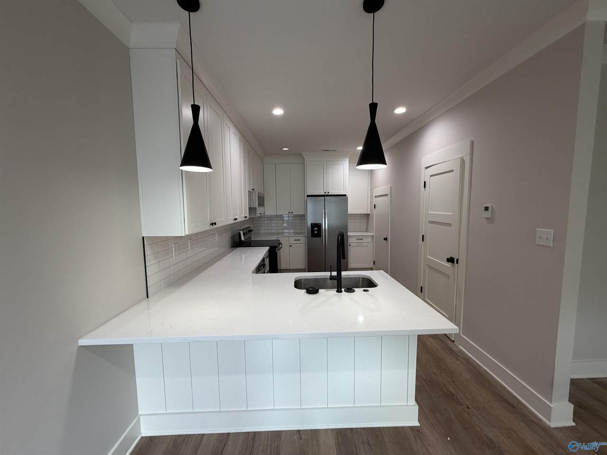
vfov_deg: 85.7
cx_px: 304
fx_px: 245
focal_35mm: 14
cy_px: 228
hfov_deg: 102.1
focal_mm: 2.22
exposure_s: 1/120
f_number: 2.2
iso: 125
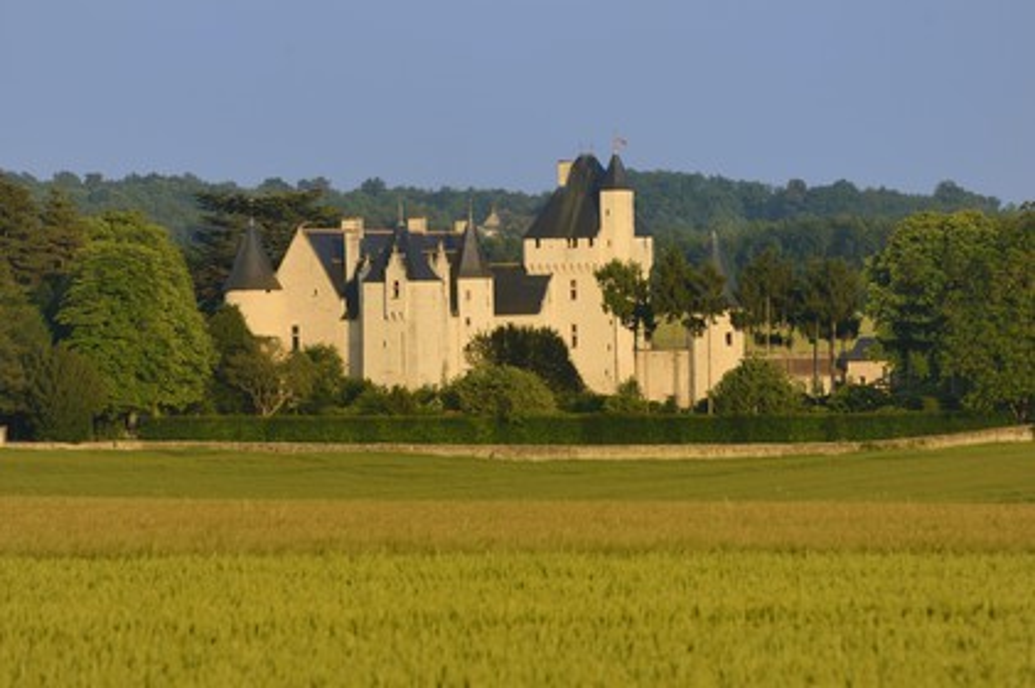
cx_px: 518
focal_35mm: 300
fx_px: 8618
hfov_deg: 6.9
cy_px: 344
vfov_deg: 4.6
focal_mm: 200
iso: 100
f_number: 7.1
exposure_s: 1/180
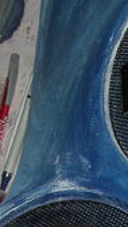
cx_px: 193
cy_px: 184
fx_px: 871
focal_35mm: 145
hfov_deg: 8.2
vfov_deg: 14.7
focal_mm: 5.7
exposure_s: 1/60
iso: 50
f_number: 2.8
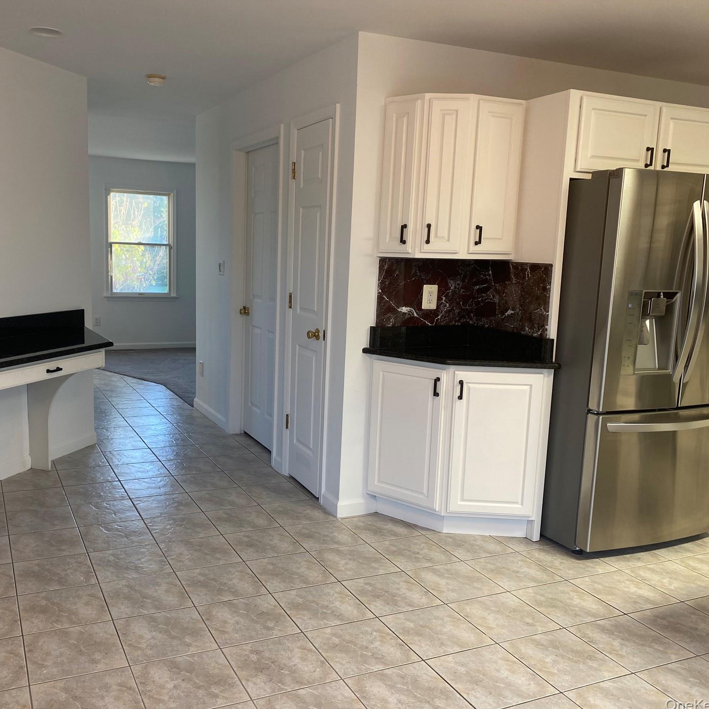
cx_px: 282
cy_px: 357
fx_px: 718
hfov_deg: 52.2
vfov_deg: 52.5
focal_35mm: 31
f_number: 1.8
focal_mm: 4.25
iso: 64
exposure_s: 1/60
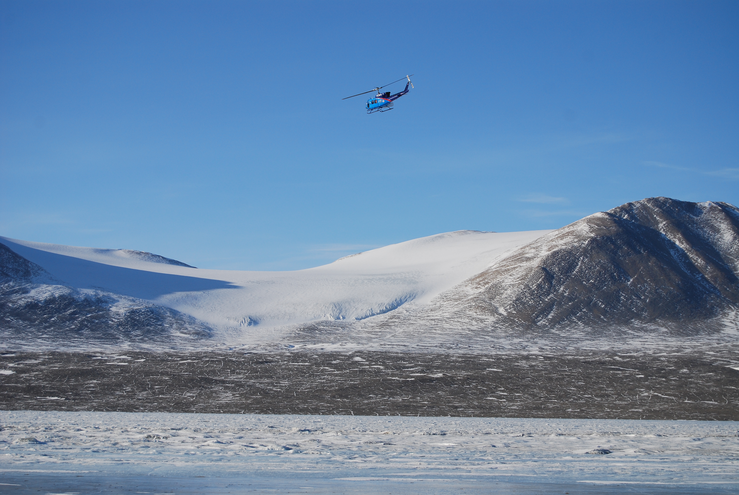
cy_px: 248
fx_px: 1696
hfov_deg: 24.6
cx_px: 370
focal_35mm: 82
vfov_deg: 16.6
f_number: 5.6
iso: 140
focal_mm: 55
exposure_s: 1/1000
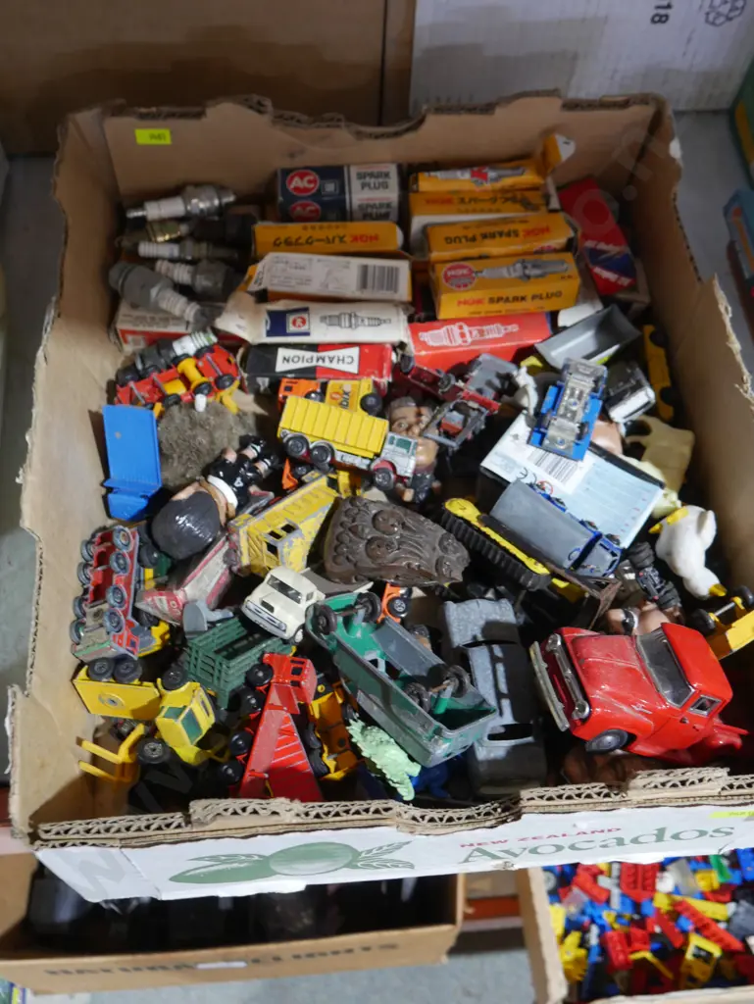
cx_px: 377
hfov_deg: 41.8
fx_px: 987
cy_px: 502
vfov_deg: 53.9
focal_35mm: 34
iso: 1000
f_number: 4
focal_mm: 17
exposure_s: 1/60
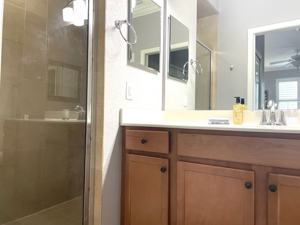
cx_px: 150
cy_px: 112
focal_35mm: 26
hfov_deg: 67.3
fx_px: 225
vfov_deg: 53.1
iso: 100
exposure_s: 1/60
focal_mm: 4.2
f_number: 1.6
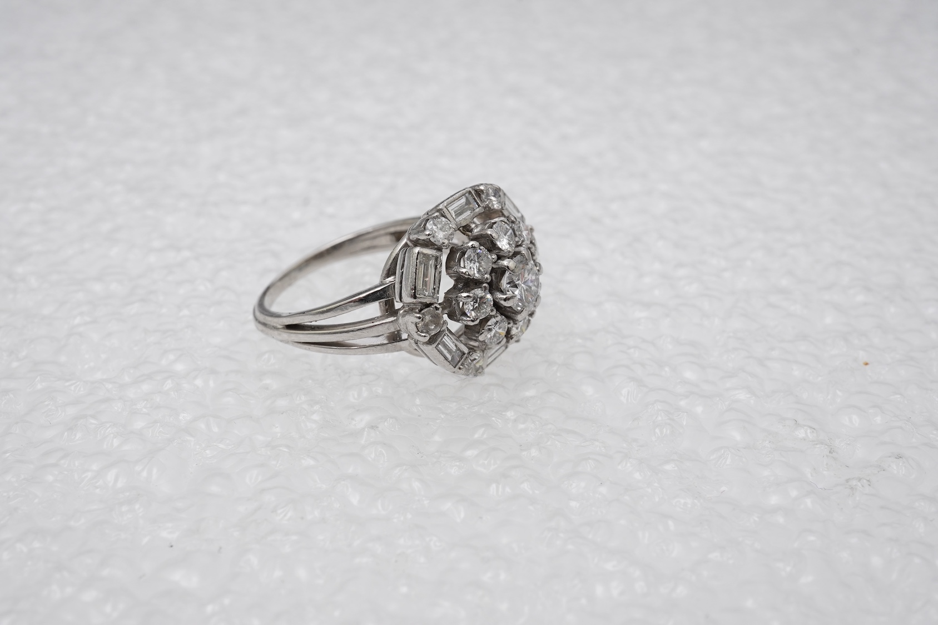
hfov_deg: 43.6
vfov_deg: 29.9
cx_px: 469
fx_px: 1173
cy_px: 312
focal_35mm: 45
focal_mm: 30
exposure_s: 1/125
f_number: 22
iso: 400
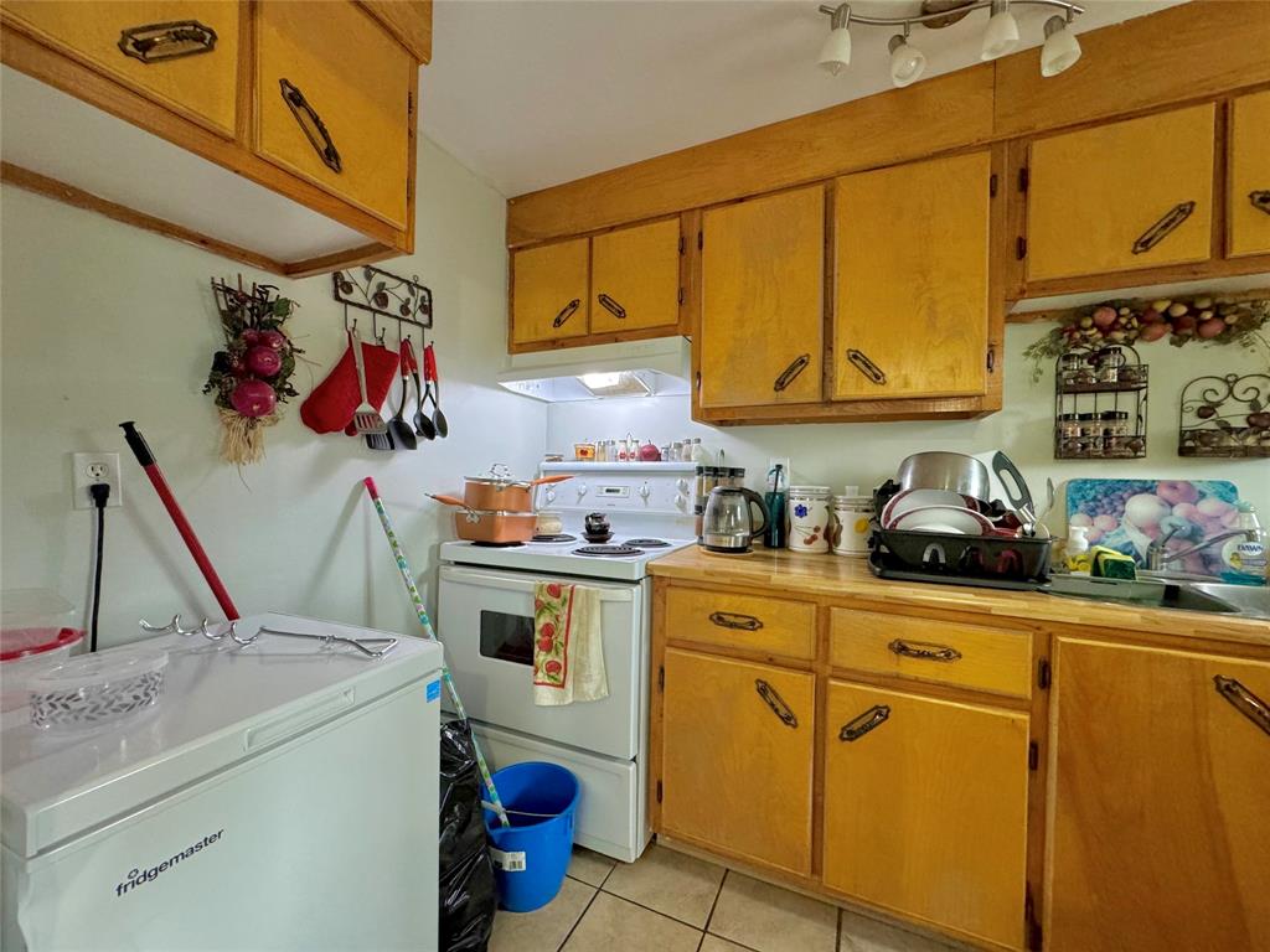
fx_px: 514
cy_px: 476
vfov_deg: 85.7
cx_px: 635
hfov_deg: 102.1
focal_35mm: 14
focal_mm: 2.22
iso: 400
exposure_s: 1/60
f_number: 2.2
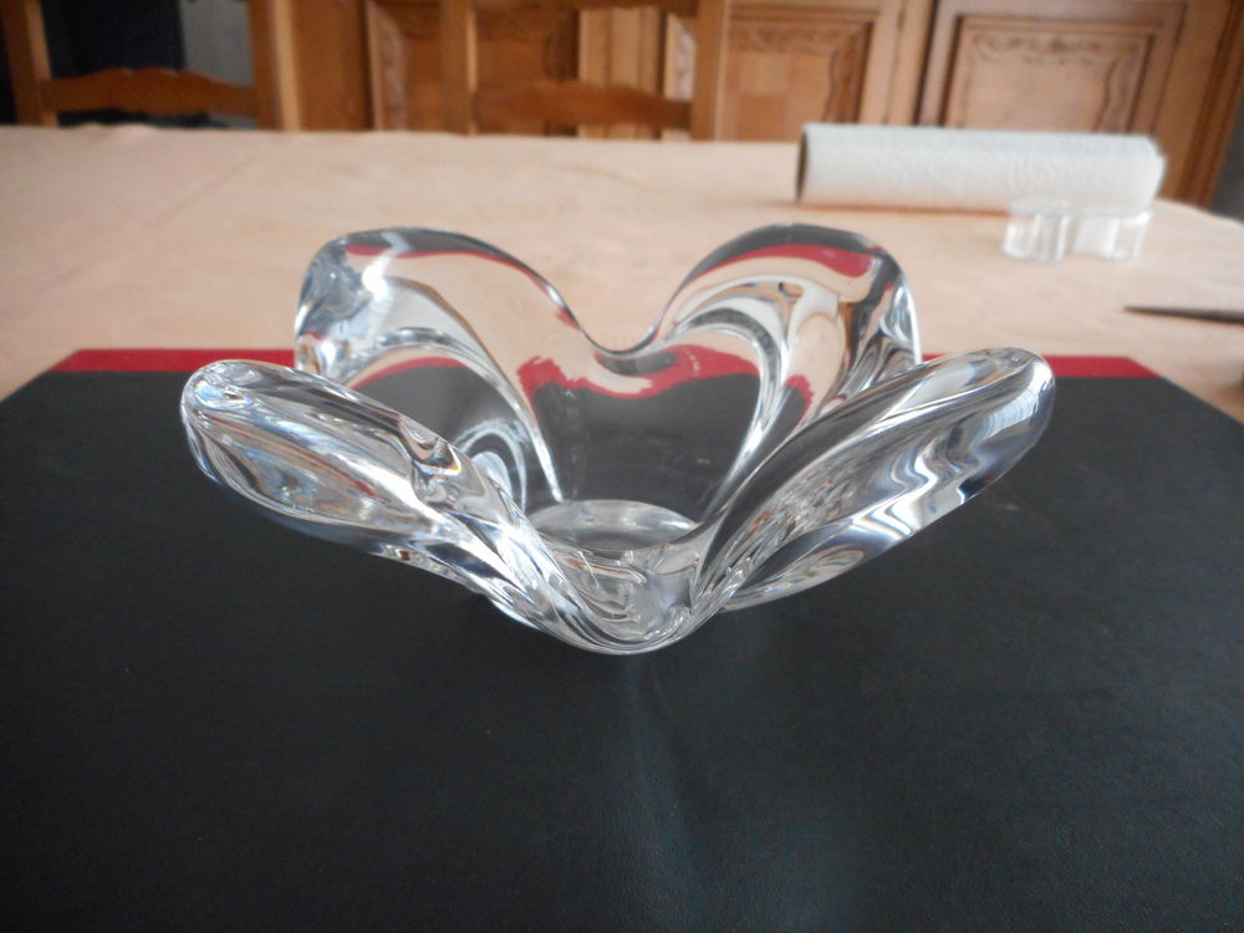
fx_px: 898
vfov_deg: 54.9
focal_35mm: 25
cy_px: 466
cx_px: 622
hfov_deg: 69.4
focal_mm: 4.5
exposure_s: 1/30
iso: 400
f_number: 3.7
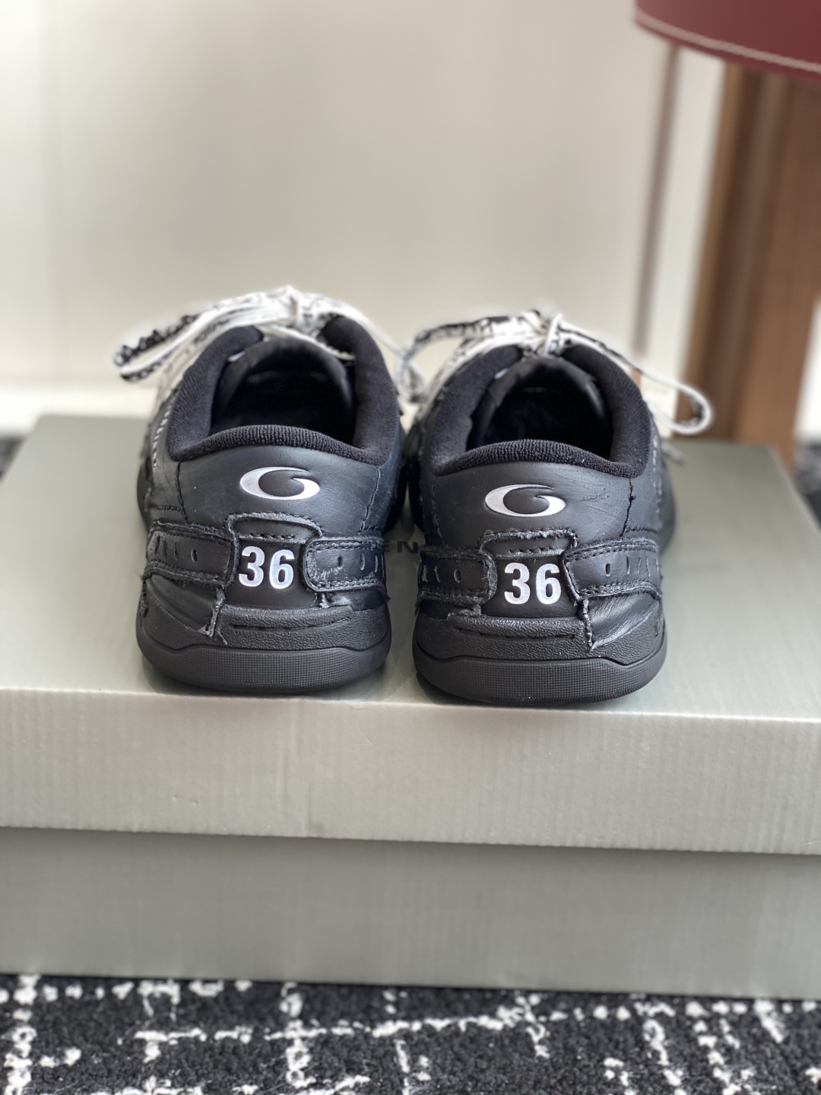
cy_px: 548
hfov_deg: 28.0
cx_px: 410
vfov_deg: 36.8
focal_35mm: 52
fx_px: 1644
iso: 64
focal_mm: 6
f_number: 2
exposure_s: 1/122
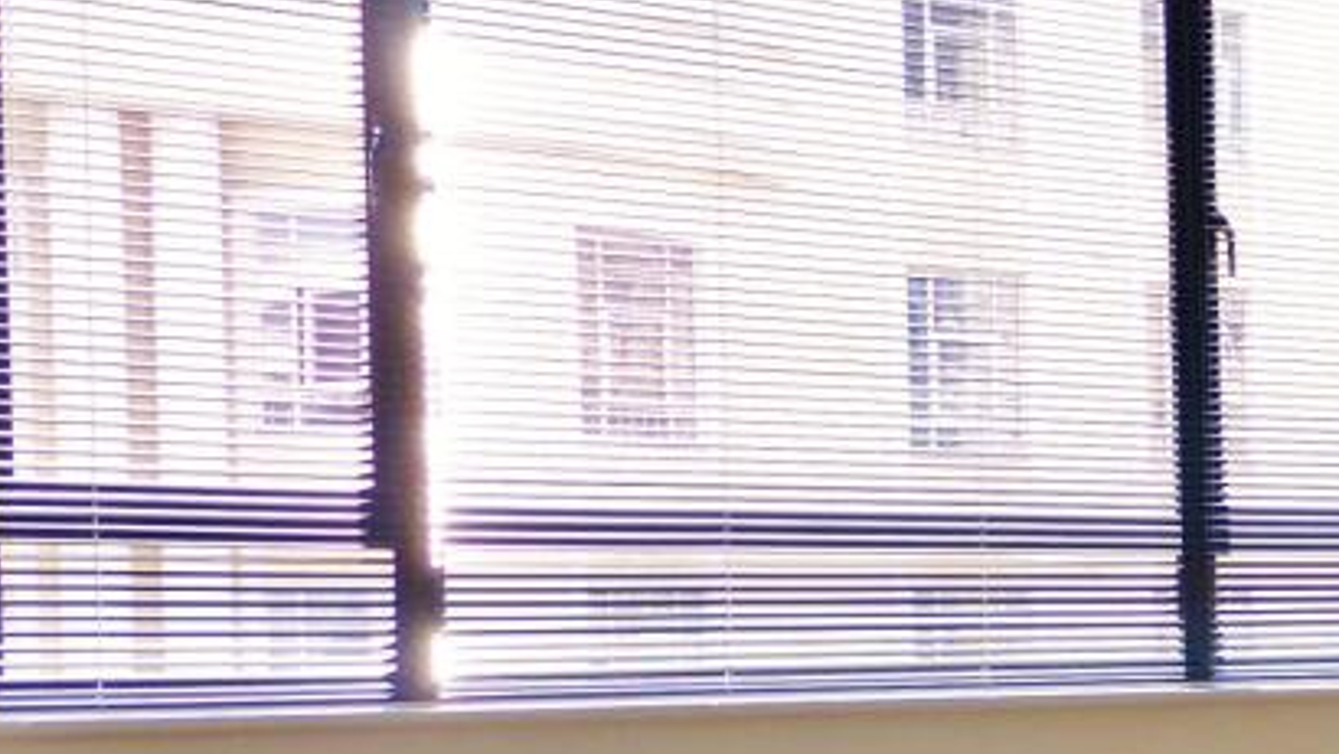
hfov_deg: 28.2
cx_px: 1476
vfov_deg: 17.5
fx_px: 2415
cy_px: 695
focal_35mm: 68
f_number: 3.3
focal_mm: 4.3
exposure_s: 1/160
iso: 100
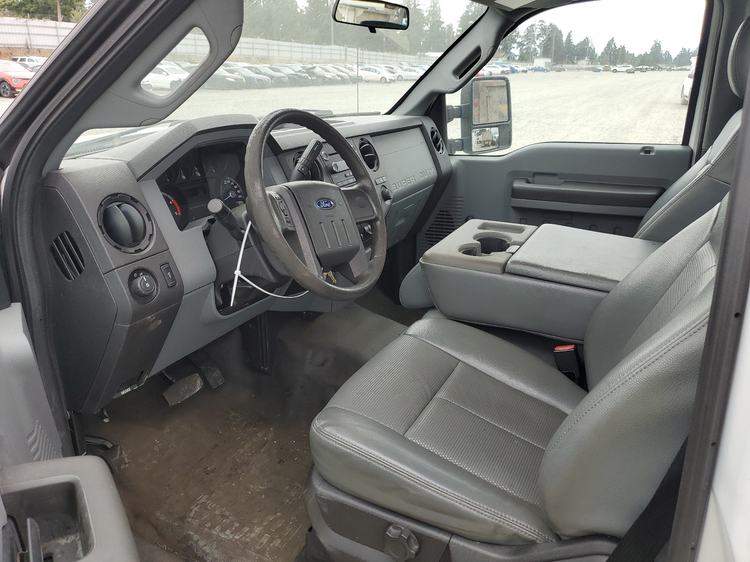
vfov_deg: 53.1
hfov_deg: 67.3
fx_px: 563
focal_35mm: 26
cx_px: 375
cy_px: 281
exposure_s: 1/196
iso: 50
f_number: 1.5
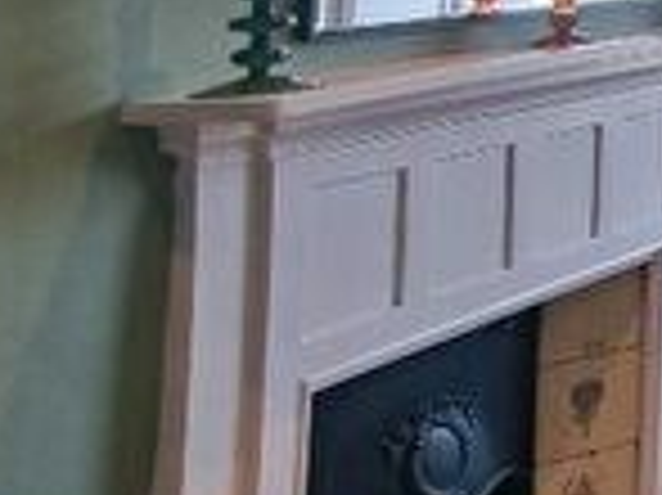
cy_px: -205
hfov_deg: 16.2
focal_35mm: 62
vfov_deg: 20.8
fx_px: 1185
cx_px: 1518
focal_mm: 2.2
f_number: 2.2
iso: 100
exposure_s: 1/100
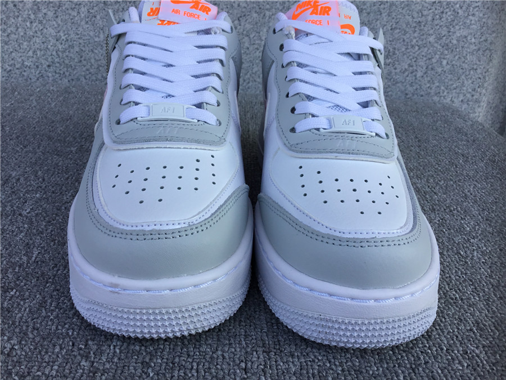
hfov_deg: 58.4
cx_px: 253
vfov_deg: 45.4
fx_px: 453
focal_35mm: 31
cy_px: 190
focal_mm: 3.3
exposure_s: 1/413
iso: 25
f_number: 2.4
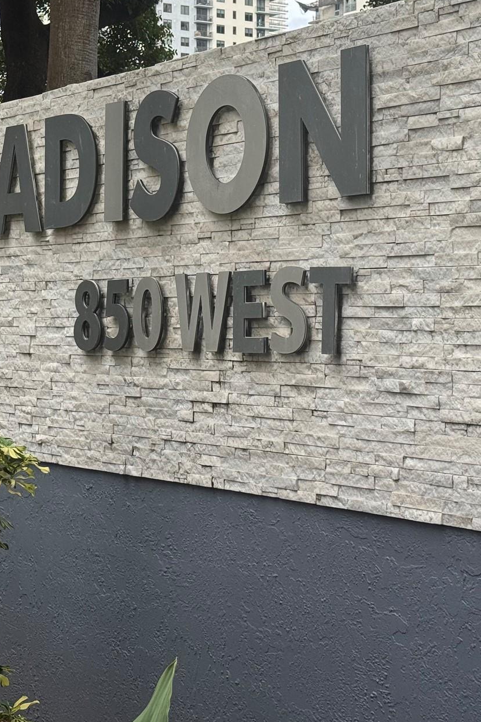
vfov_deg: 24.7
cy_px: 298
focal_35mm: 82
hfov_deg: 16.6
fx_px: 1644
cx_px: 223
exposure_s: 1/715
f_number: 1.78
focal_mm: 6.76
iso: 64
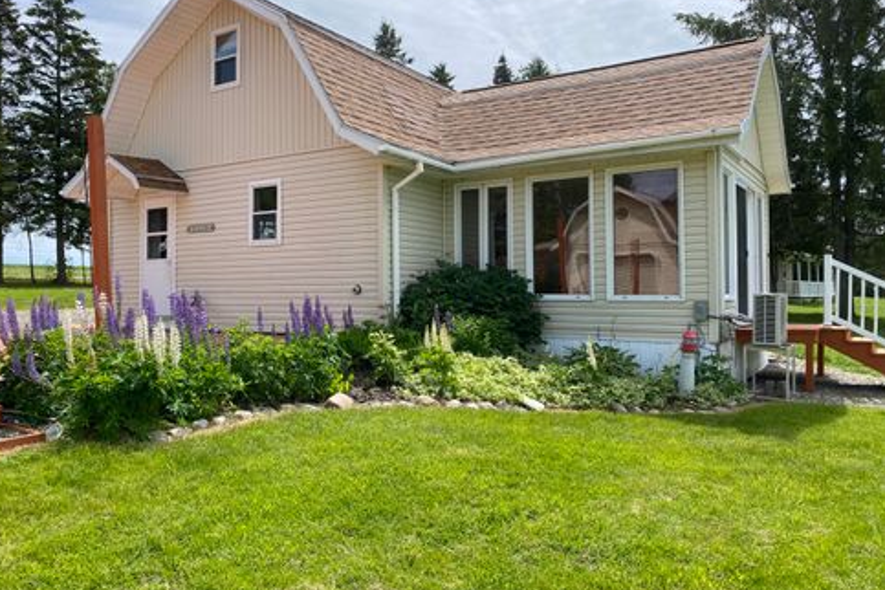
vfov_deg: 46.4
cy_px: 287
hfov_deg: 65.5
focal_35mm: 28
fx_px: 688
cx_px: 431
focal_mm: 4.25
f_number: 1.8
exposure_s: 1/2358
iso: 32
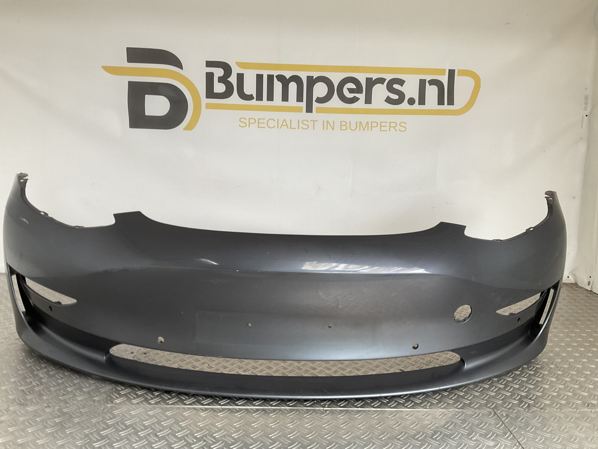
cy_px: 224
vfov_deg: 48.2
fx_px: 501
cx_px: 299
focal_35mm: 29
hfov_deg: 61.7
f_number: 1.8
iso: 50
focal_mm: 3
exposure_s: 1/50
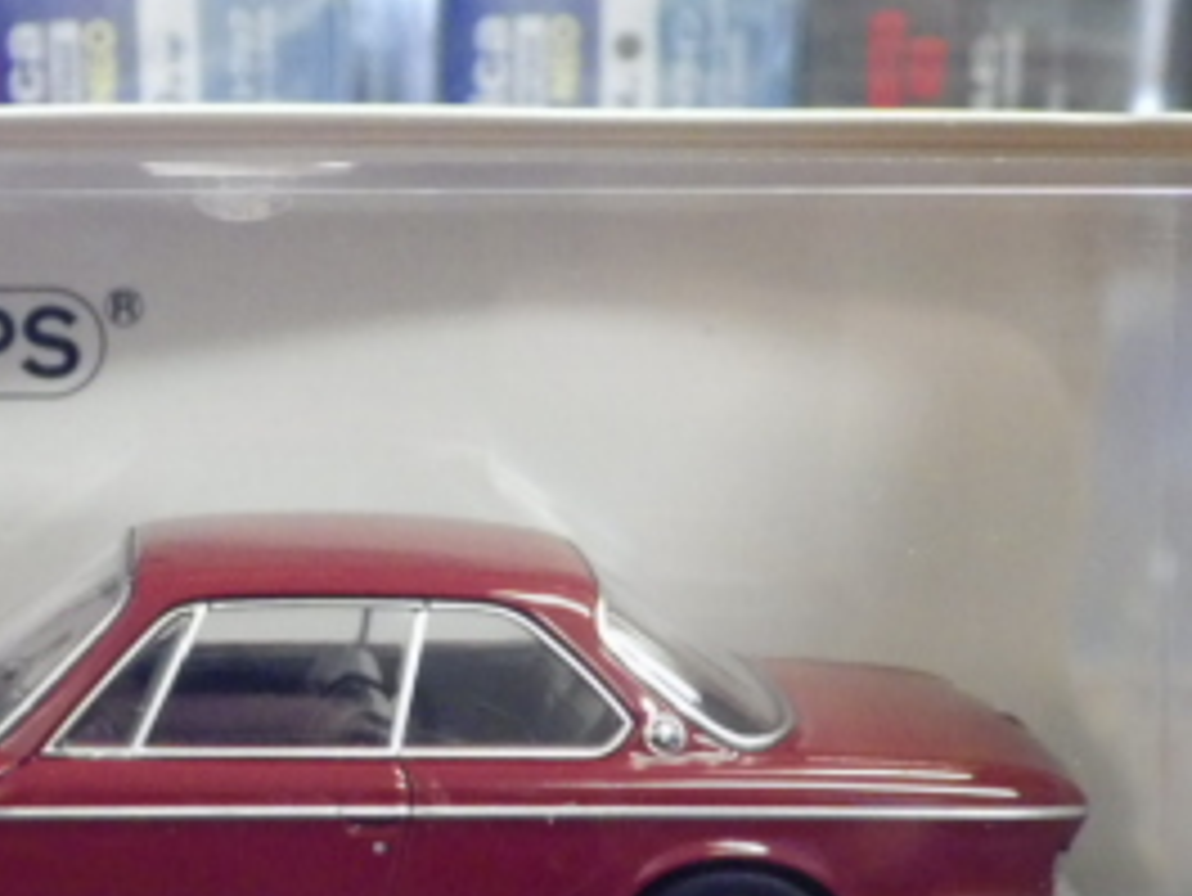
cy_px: 716
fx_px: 3411
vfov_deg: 14.9
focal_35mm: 99
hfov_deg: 19.6
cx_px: 184
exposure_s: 1/30
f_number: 3.6
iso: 800
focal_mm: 7.4
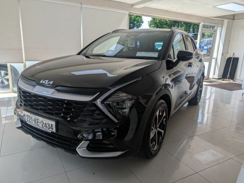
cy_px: 92
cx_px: 119
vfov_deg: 54.9
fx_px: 176
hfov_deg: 69.4
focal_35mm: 25
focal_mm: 6.9
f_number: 1.68
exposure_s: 1/329
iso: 22
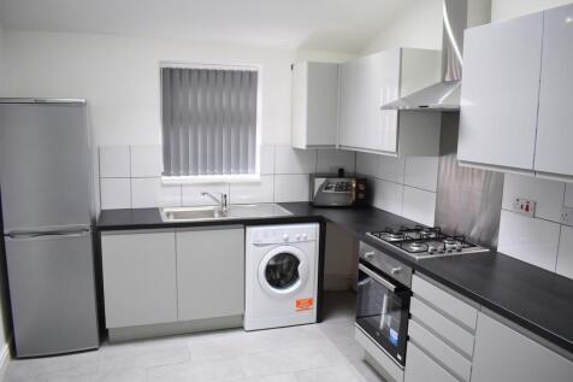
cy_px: 191
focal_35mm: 27
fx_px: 430
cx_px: 286
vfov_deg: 47.9
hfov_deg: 67.4
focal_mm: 18
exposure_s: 1/80
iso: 400
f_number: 4.5
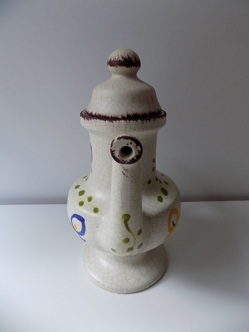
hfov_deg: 58.9
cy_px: 166
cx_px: 124
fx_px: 221
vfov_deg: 73.9
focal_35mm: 23
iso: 140
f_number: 3.1
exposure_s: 1/30
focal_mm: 4
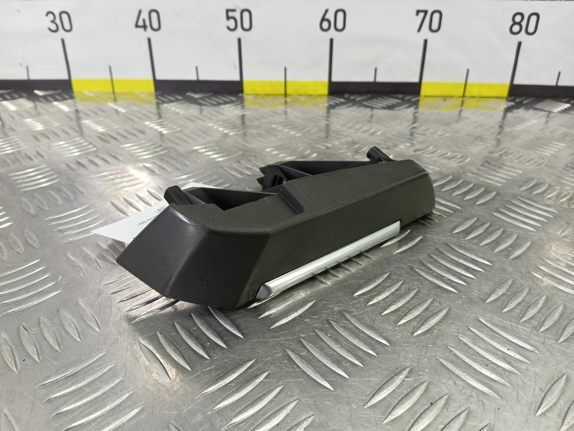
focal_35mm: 23
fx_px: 381
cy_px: 216
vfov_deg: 58.9
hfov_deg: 73.9
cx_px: 287
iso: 133
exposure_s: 1/50
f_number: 1.6
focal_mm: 4.11
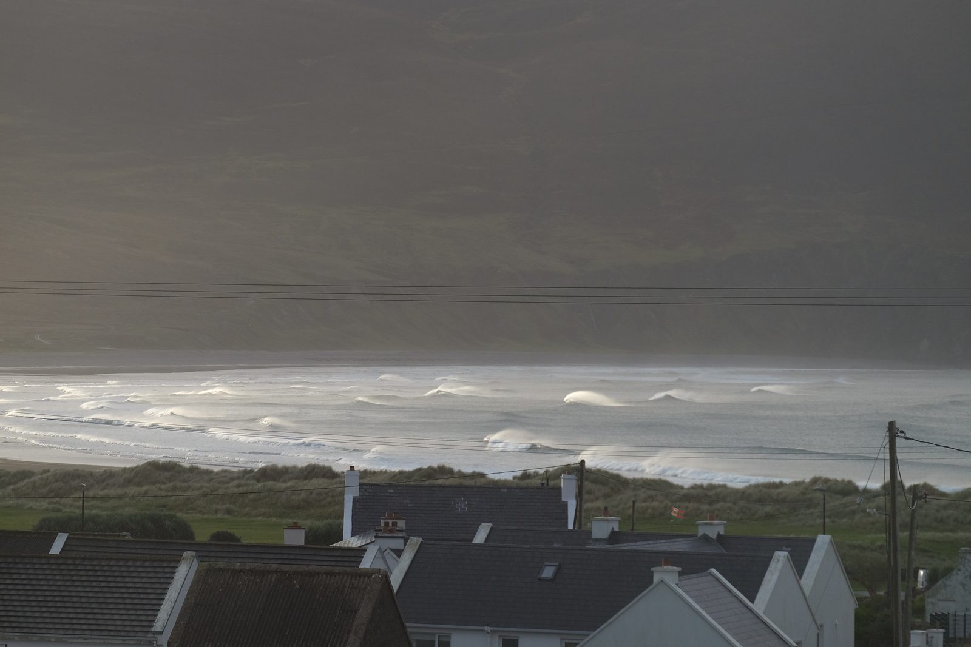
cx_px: 486
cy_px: 324
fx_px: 4882
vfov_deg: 7.6
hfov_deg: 11.4
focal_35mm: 181
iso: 400
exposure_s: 1/550
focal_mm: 120.6
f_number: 5.8
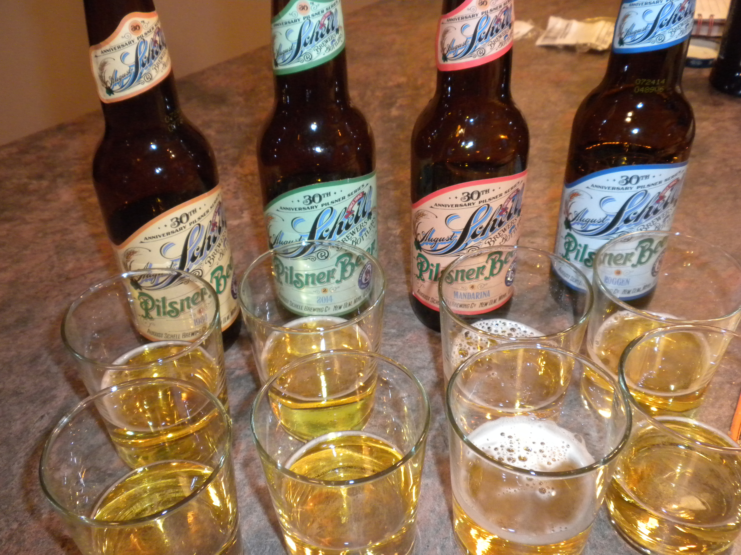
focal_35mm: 37
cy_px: 278
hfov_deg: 50.1
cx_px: 370
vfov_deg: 38.7
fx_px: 792
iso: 400
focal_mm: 6.6
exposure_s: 1/30
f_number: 3.5
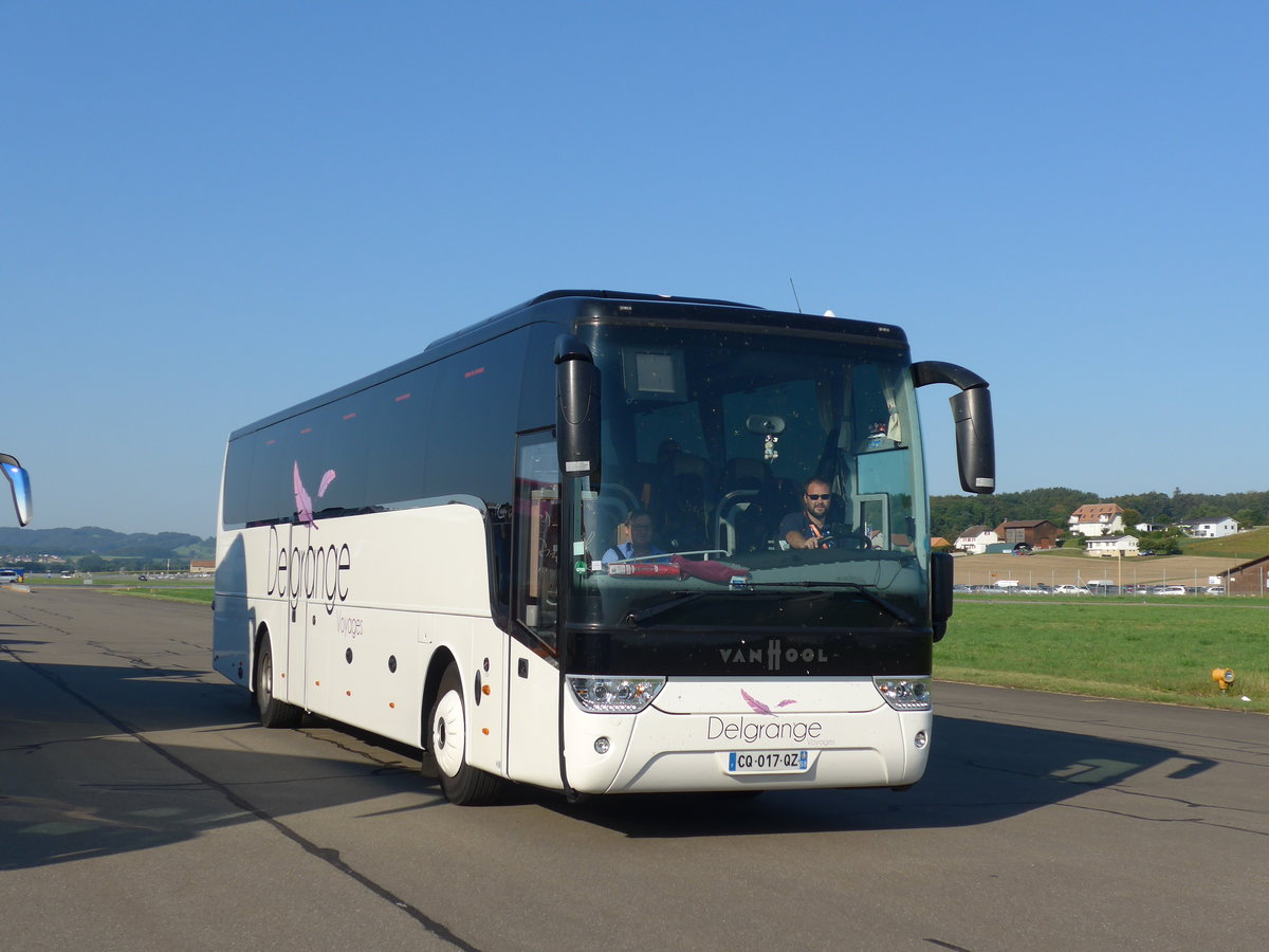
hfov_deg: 38.9
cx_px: 634
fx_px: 1796
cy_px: 476
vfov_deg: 29.7
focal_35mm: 49
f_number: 3.2
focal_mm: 10.1
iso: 80
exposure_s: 1/1300
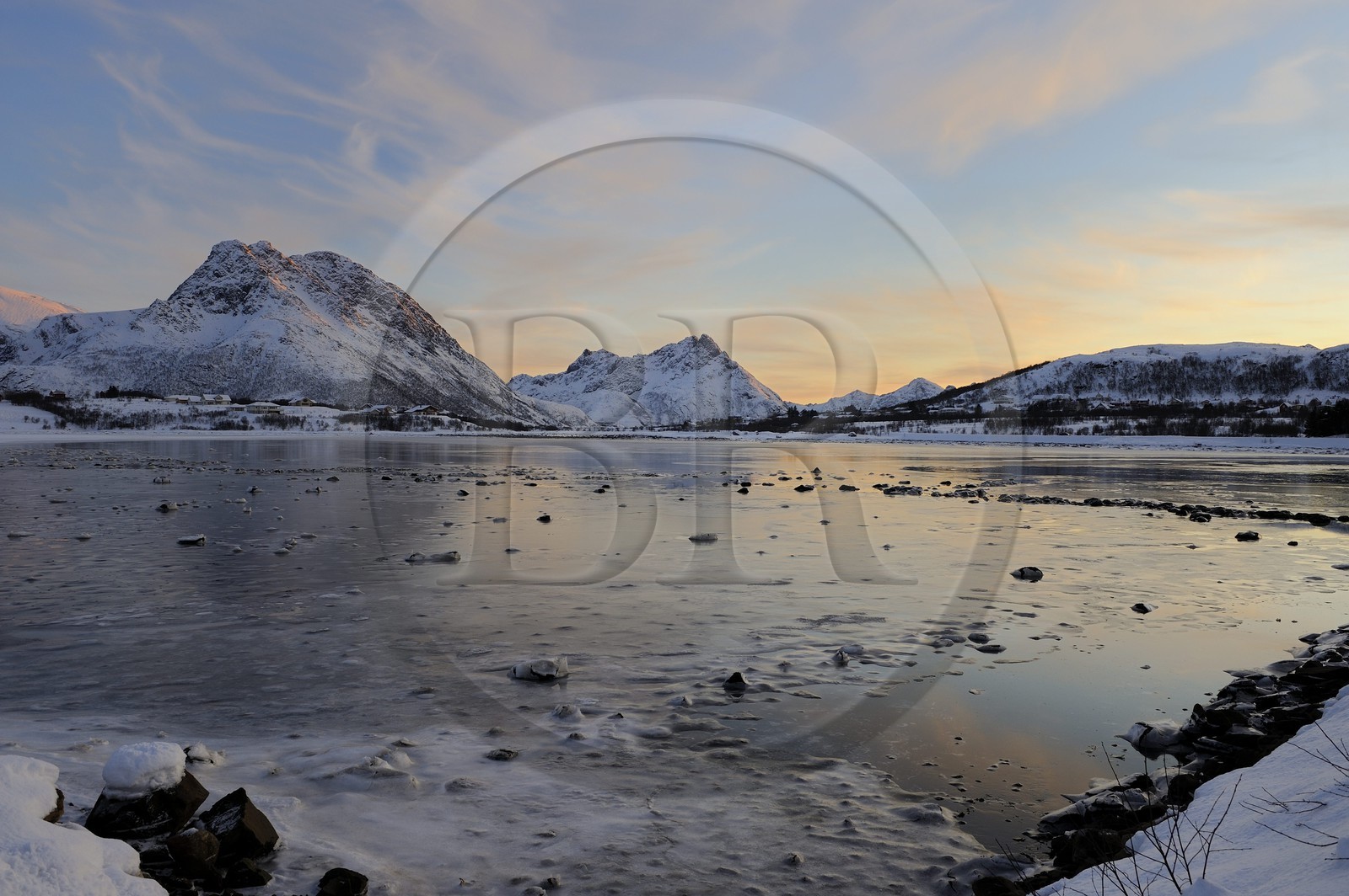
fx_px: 1086
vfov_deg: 44.9
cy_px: 448
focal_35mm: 29
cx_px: 674
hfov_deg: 63.7
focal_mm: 29
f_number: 8
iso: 200
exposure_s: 1/100
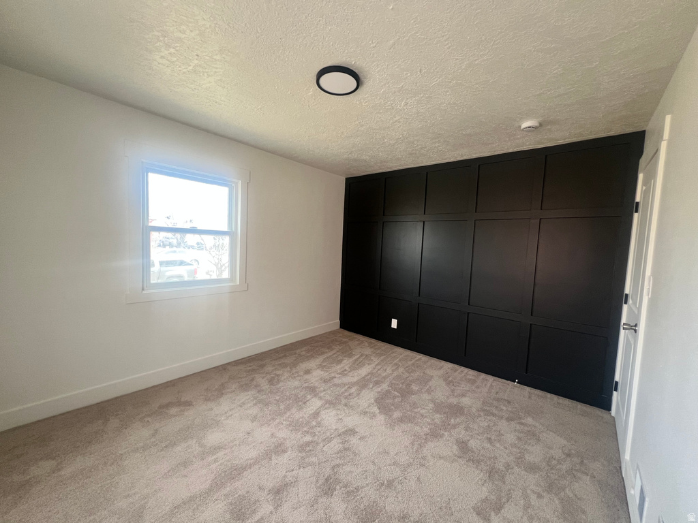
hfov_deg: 106.2
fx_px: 262
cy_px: 262
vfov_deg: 89.9
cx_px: 349
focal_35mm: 13
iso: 160
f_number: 1.8
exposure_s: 1/99
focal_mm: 1.57
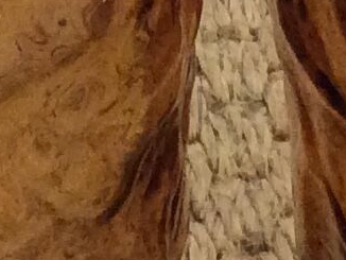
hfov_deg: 7.7
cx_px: 514
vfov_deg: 5.8
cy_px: -6
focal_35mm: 254
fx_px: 2541
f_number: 2.4
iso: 250
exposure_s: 1/25
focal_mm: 3.3
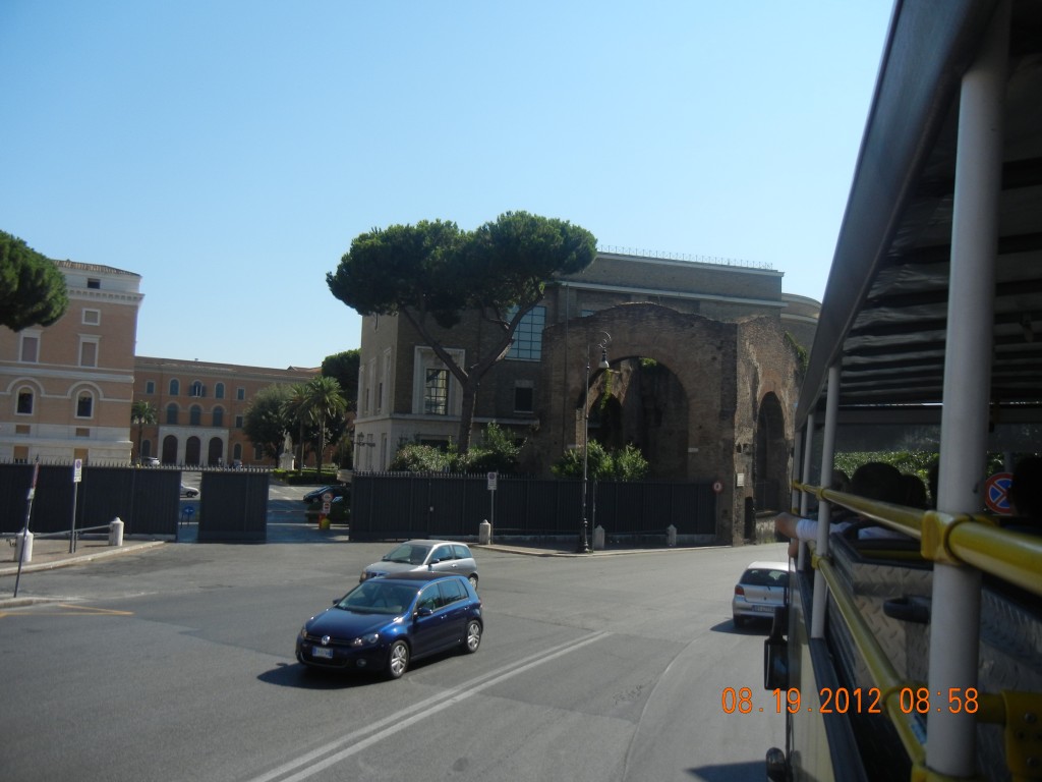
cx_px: 521
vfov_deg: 46.8
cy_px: 391
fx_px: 903
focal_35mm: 30
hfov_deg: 60.0
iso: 160
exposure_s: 1/344
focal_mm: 5.4
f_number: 7
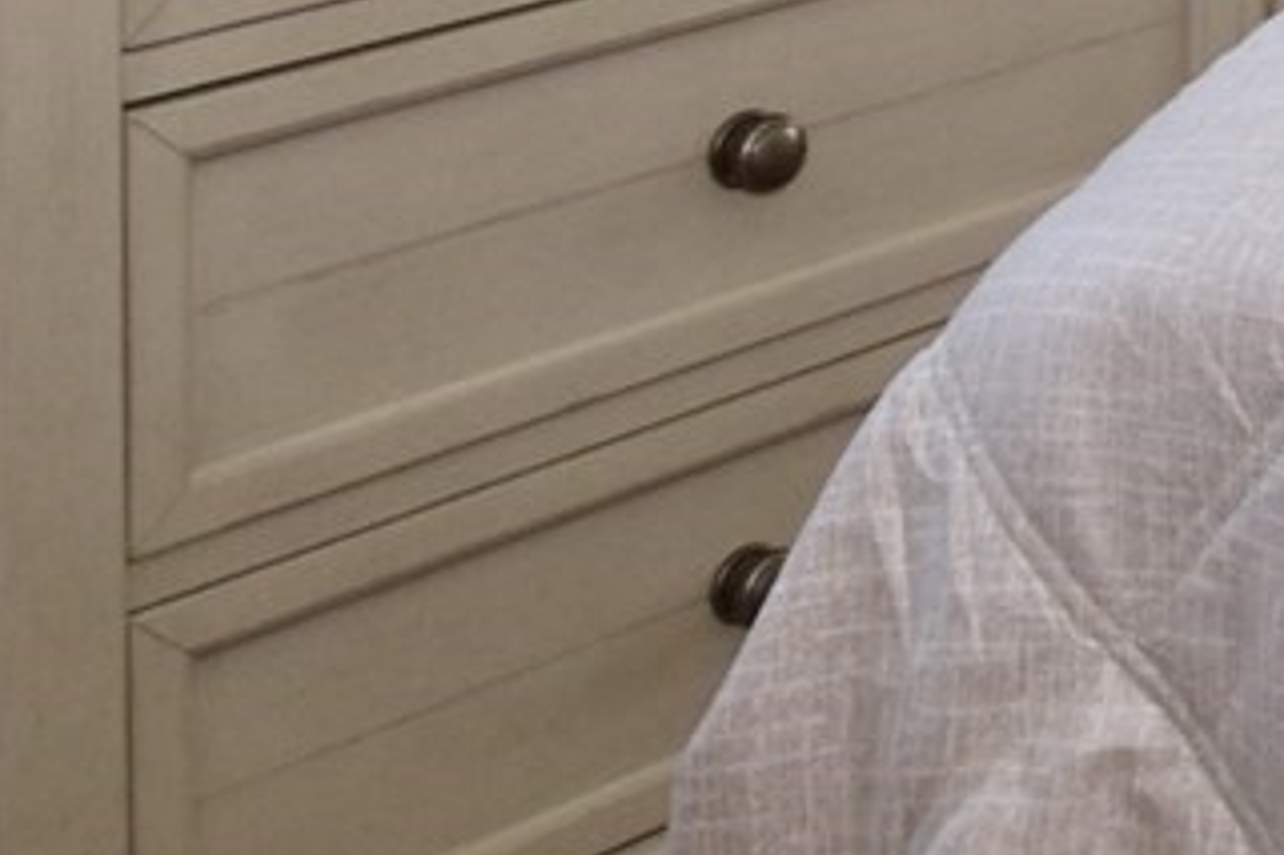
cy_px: -1116
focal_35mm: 96
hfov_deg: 13.3
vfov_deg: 11.9
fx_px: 3422
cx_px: 3354
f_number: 4
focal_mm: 10
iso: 250
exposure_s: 1/60
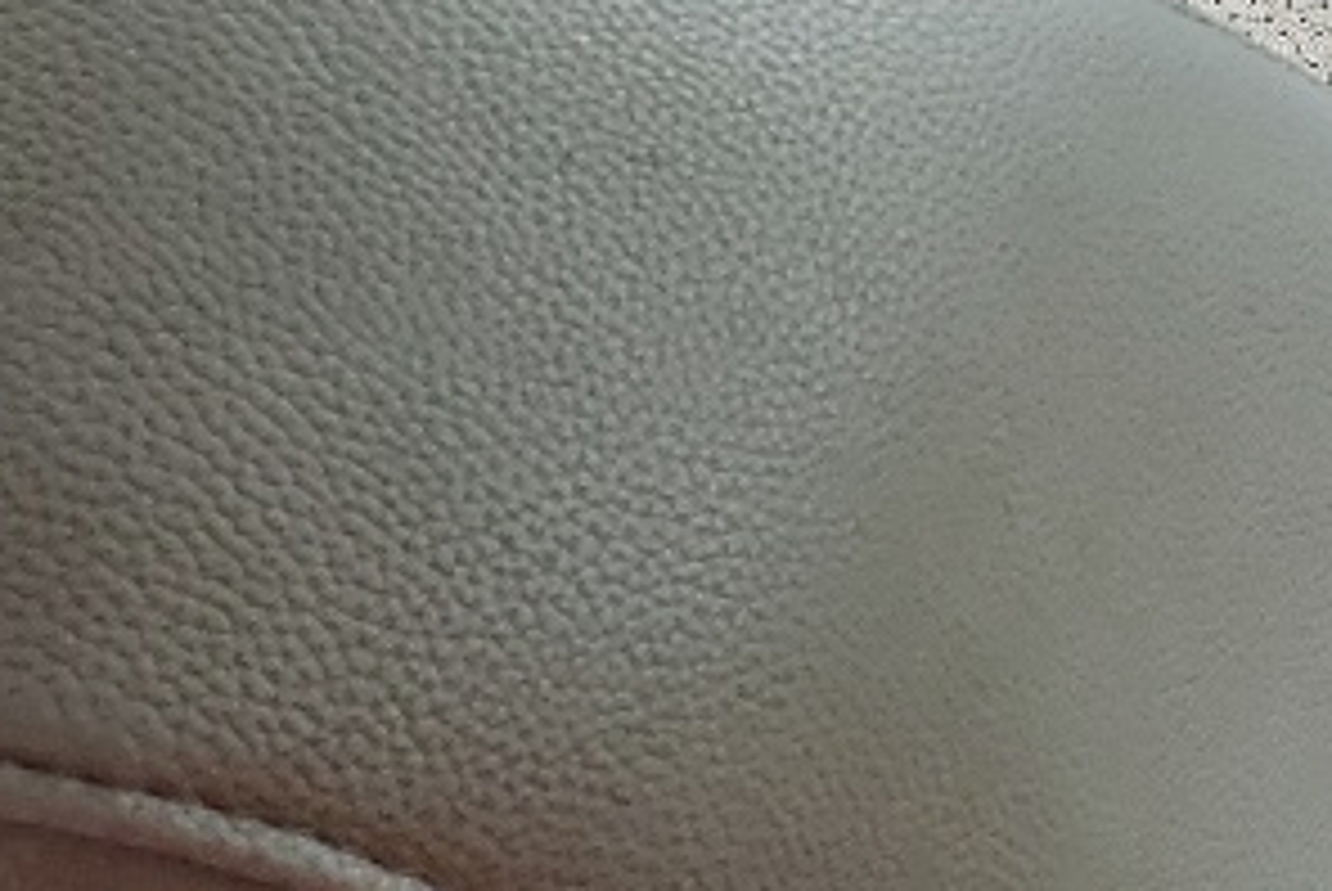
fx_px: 5407
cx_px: 2673
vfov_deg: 9.0
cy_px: -796
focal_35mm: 146
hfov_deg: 12.4
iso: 50
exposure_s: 1/370
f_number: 1.5
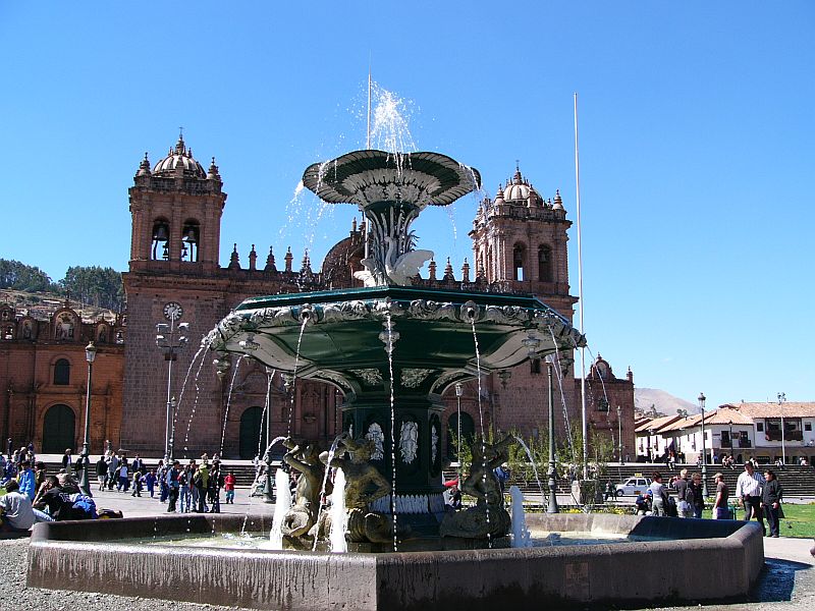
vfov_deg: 36.8
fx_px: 918
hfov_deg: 47.9
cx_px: 408
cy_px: 306
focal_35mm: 39
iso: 50
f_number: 4
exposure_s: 1/250
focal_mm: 6.5
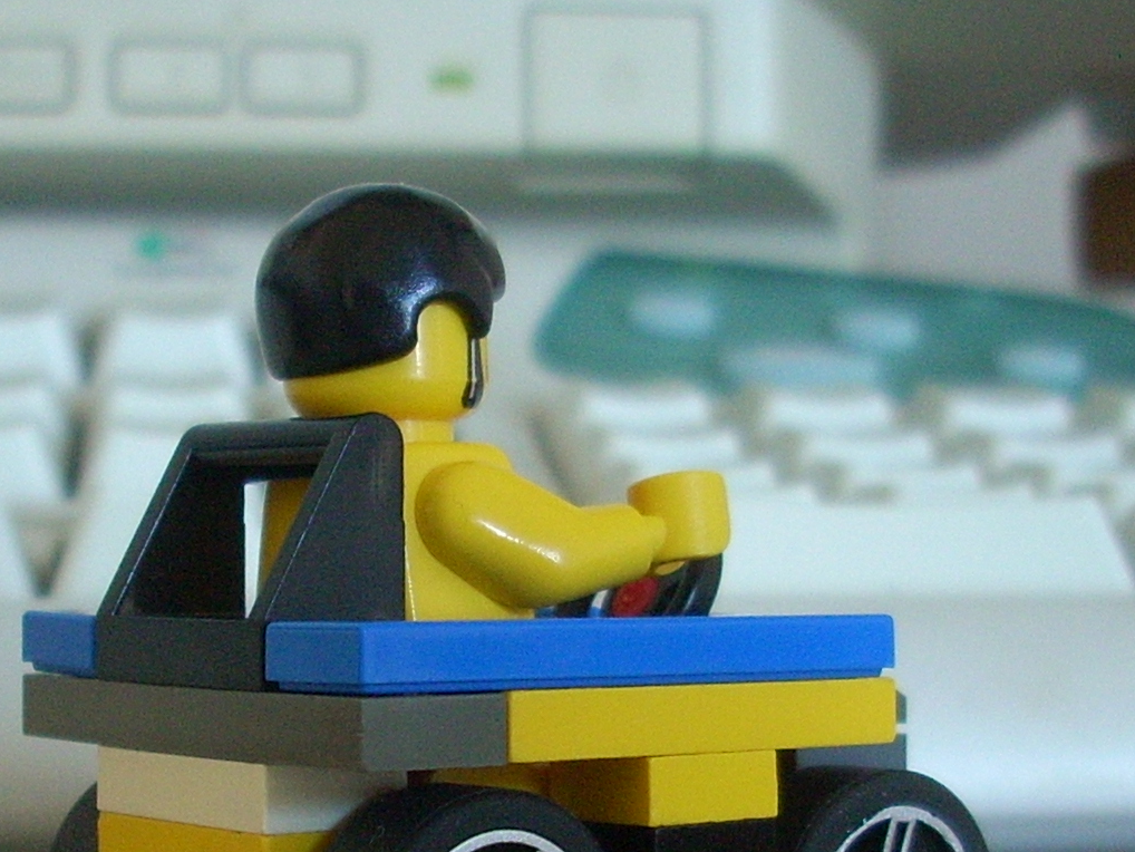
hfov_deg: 21.1
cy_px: 515
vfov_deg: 15.9
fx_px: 3050
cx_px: 459
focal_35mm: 93
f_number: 2.8
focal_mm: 6.2
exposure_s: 1/20.3
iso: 200
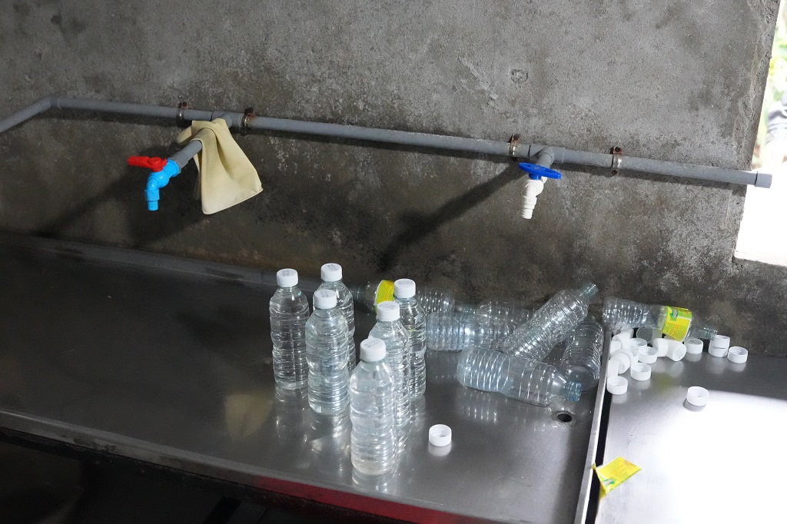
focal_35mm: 36
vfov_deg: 36.8
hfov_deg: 53.1
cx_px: 394
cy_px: 262
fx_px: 787
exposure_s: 1/500
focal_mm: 24
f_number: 2.8
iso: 12800
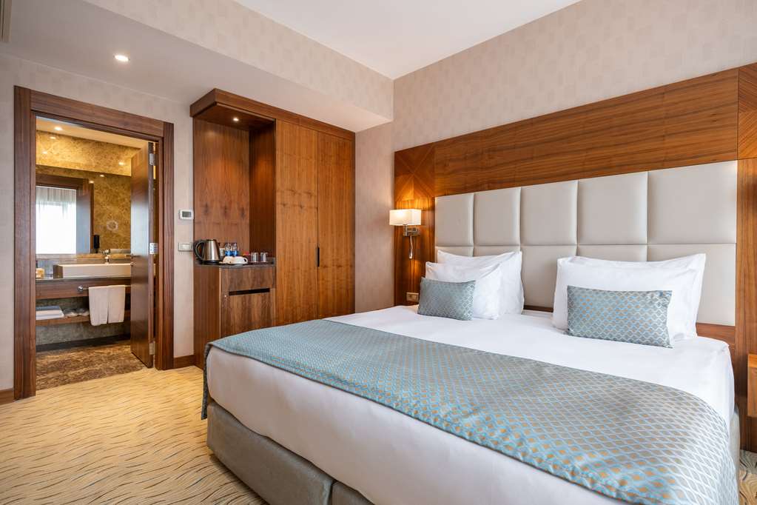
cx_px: 378
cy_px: 252
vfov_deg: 70.4
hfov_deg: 93.3
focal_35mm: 17
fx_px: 357
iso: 160
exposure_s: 1/4
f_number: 5.6
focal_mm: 11.6
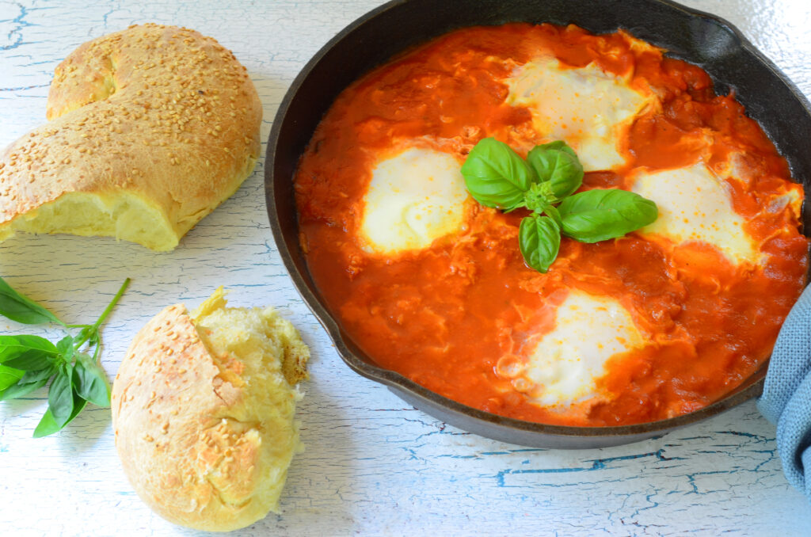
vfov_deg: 23.7
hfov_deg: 35.1
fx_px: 1281
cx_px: 406
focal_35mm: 57
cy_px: 268
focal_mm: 38
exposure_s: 3
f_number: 9
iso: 100
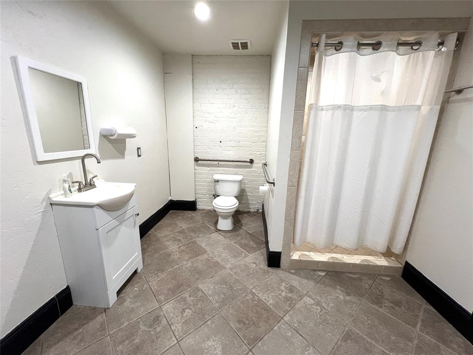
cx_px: 236
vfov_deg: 89.9
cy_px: 178
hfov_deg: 106.2
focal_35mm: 13
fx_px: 178
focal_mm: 1.57
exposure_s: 1/60
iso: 200
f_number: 1.8
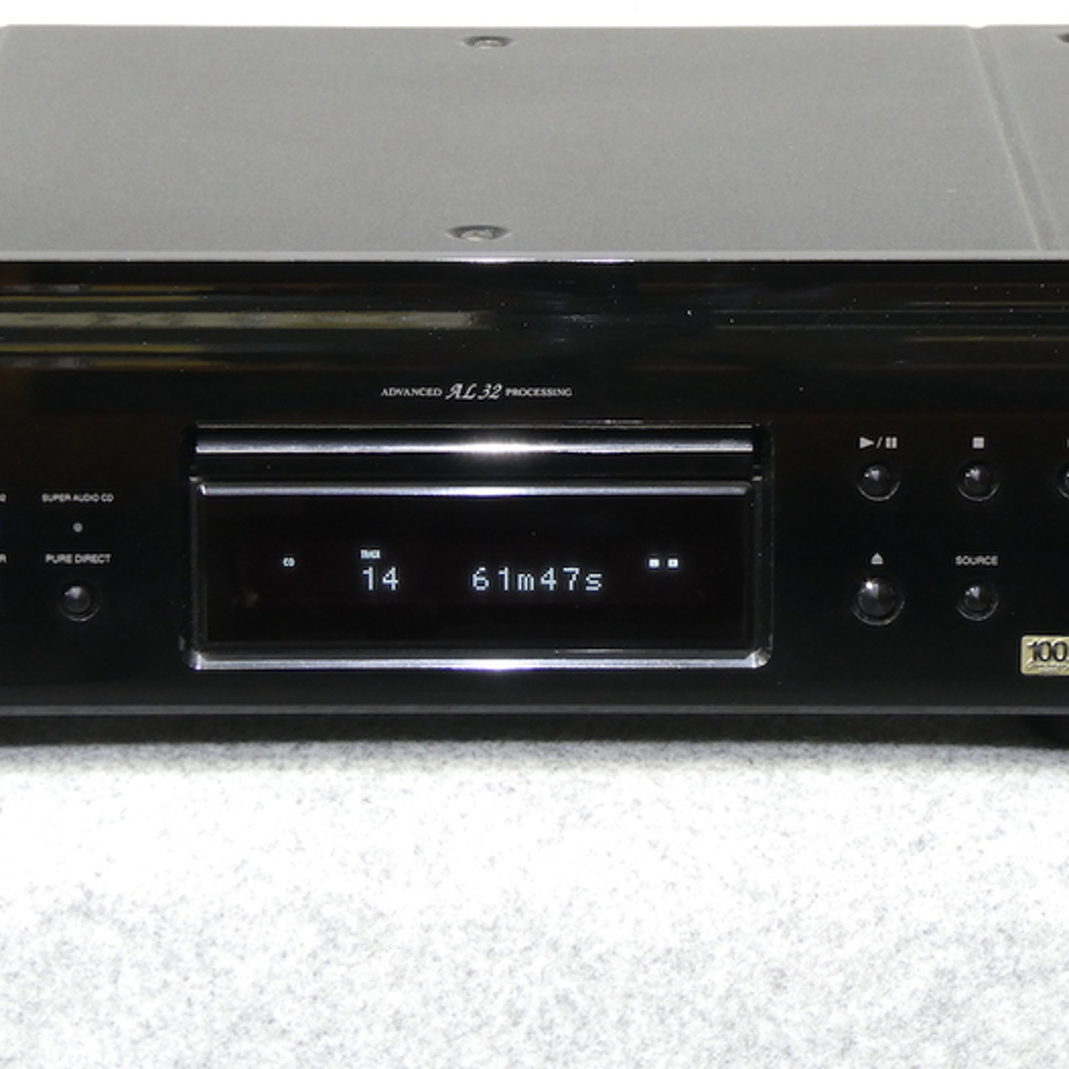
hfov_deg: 9.5
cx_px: 481
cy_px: 404
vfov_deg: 9.5
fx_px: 6464
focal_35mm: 185
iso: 200
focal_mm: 20.6
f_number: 5.1
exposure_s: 1/3.2
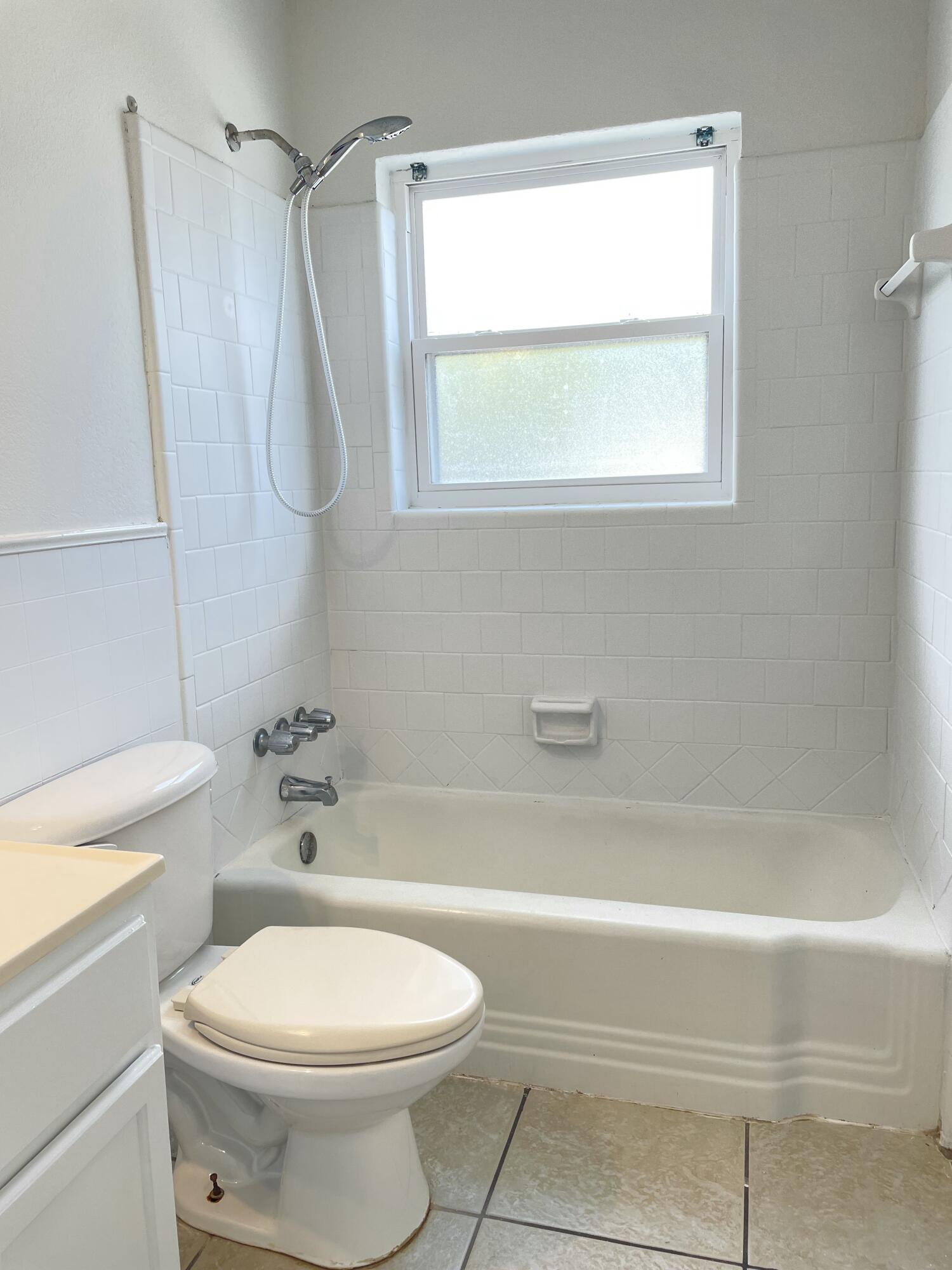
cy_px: 635
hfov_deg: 53.1
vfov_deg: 67.3
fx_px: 953
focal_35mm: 26
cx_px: 476
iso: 64
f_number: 1.6
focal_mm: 4.2
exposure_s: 1/120
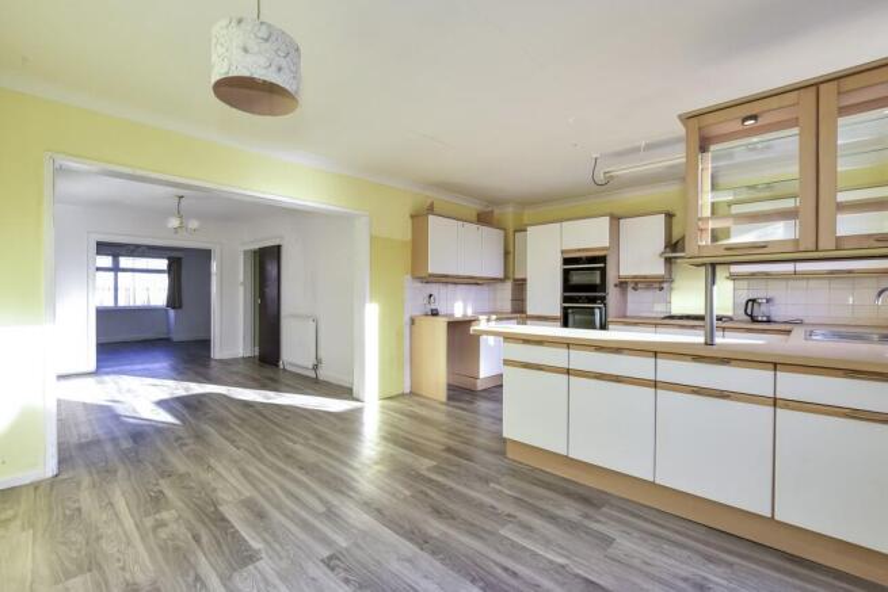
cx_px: 444
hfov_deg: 100.4
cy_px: 296
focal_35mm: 15
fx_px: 370
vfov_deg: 77.4
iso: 640
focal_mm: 10
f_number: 8
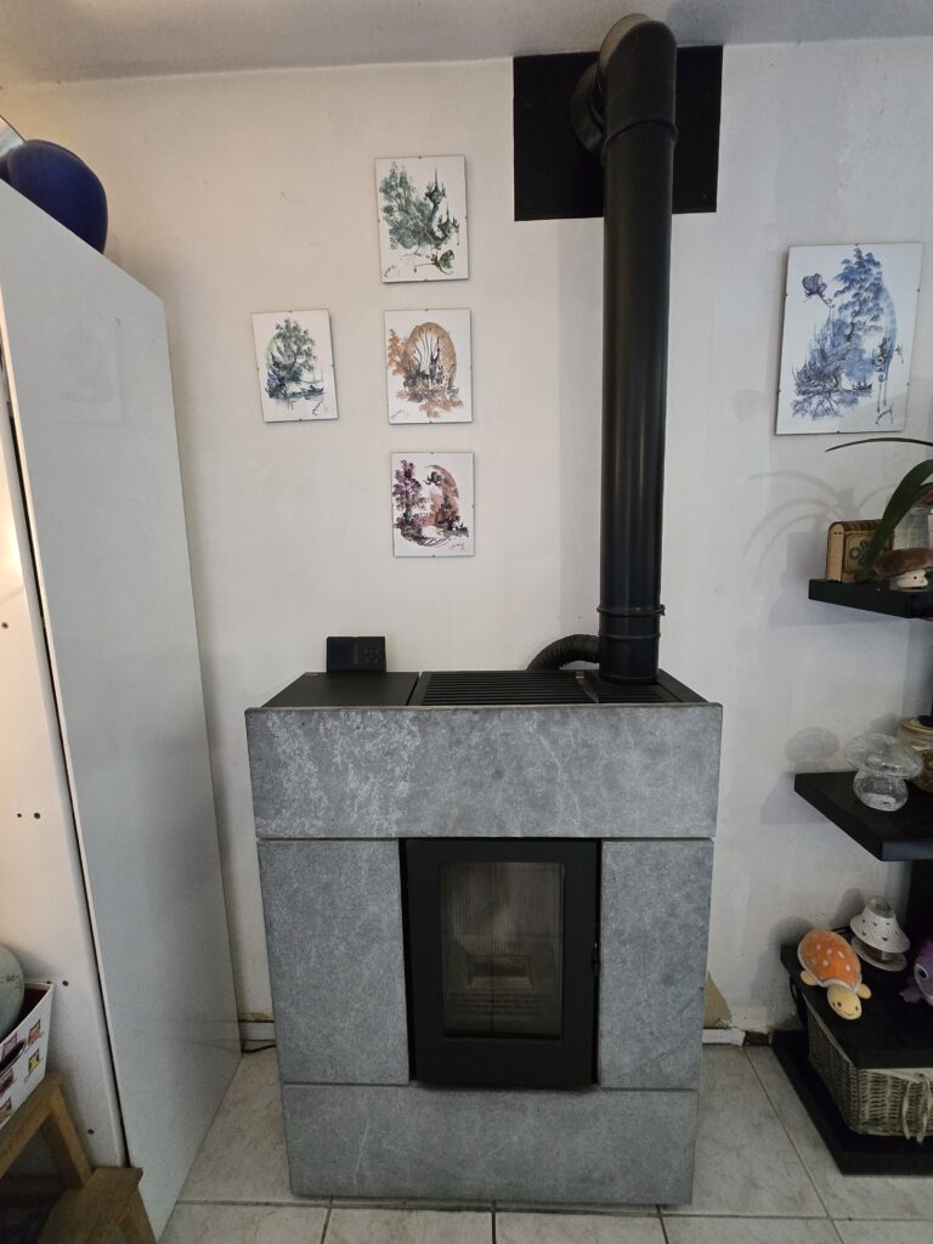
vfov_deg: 106.2
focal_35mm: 13
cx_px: 466
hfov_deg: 89.9
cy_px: 622
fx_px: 467
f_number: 2.2
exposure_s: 1/50
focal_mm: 1.7
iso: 400
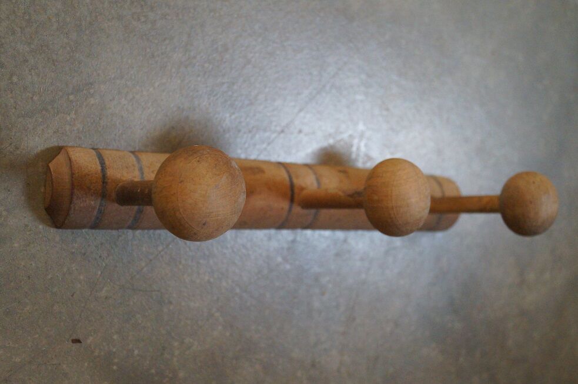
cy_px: 192
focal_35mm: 42
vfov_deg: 31.8
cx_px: 289
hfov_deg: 46.4
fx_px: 674
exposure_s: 1/60
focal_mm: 28
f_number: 4.5
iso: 2500
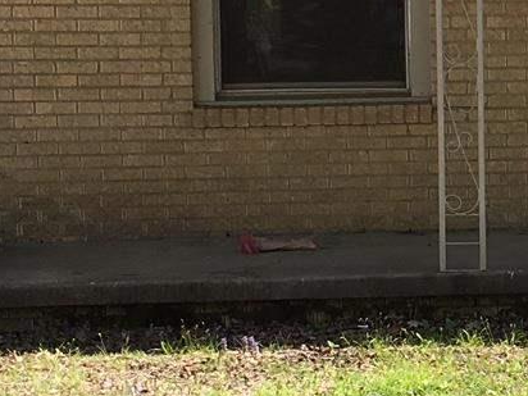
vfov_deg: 10.4
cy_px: 159
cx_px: 734
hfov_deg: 13.3
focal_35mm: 142
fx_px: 2166
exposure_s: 1/565
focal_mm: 4.15
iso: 25
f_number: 2.2
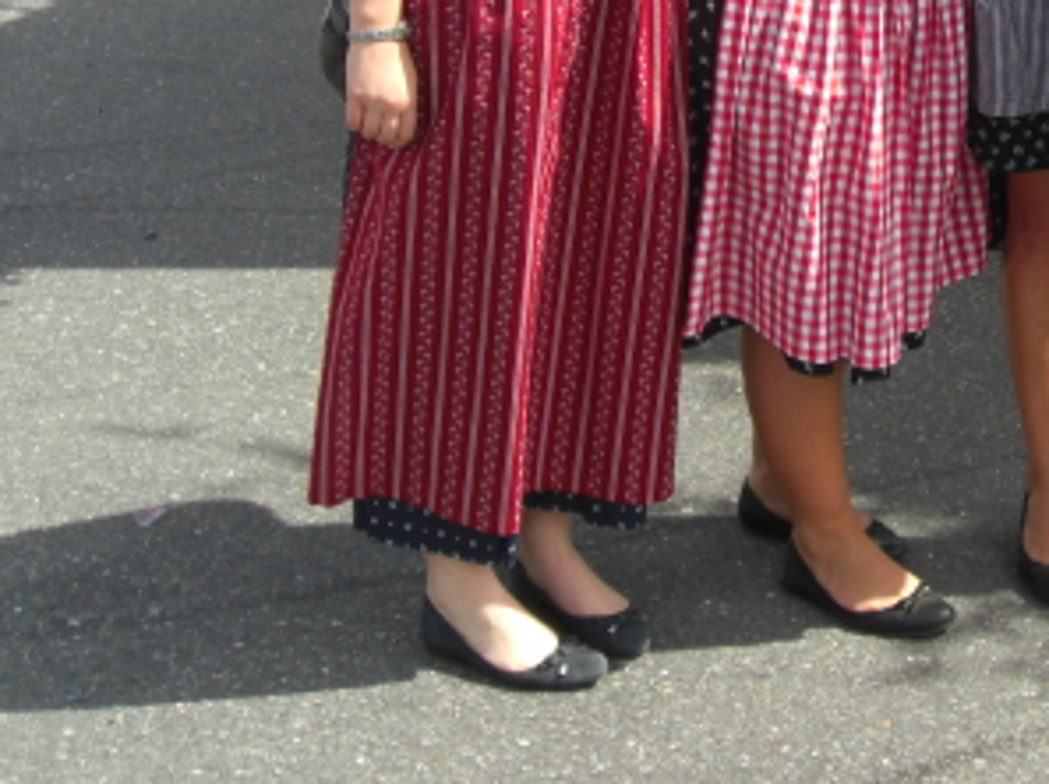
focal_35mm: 82
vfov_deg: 17.5
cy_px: -35
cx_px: 950
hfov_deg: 23.2
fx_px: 2482
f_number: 4
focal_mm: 7.9
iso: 80
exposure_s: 1/400
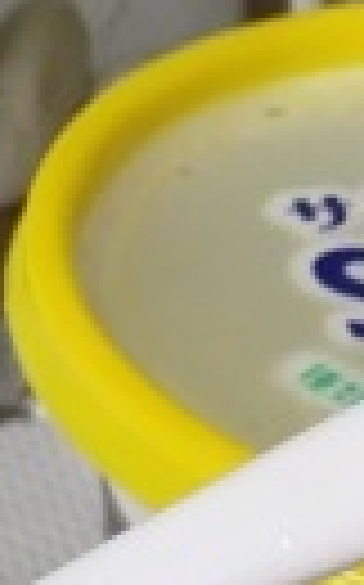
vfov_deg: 14.2
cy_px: 752
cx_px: -566
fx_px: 2259
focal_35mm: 142
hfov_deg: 8.3
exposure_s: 1/33
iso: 100
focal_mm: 4.15
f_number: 2.2
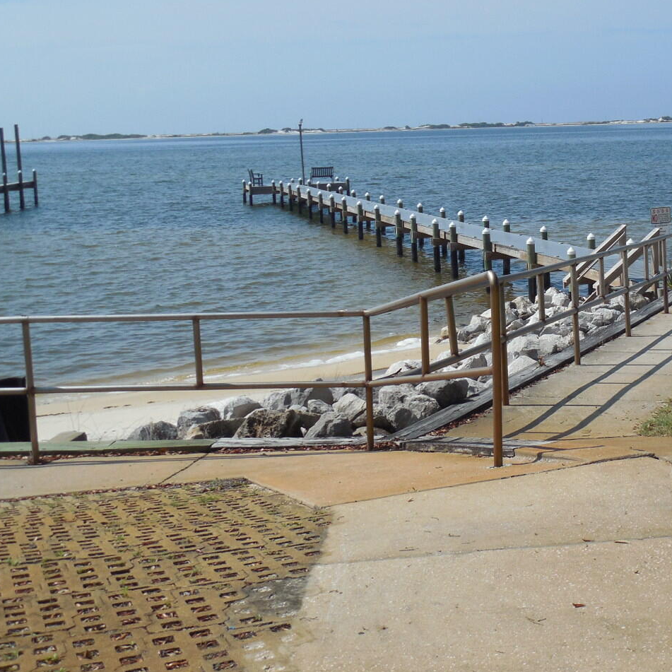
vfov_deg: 29.5
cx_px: 501
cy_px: 274
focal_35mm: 58
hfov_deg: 29.1
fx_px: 1274
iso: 125
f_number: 7.6
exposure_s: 1/400
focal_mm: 7
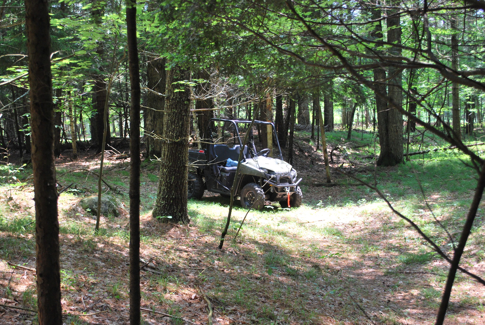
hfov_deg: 38.8
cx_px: 242
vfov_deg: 26.6
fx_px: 688
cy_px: 162
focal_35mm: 51
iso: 200
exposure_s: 1/80
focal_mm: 34
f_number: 5
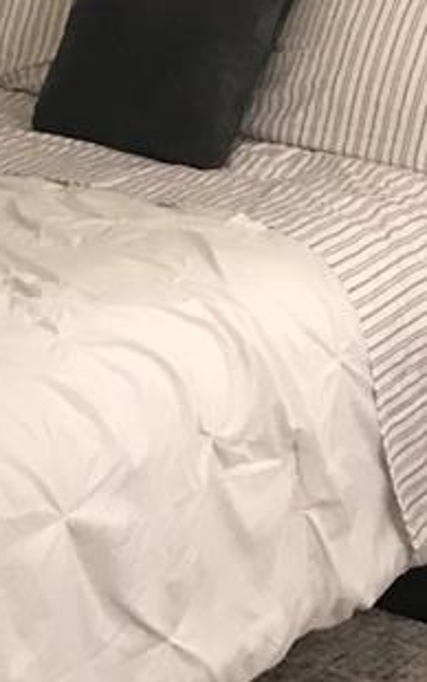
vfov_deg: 17.8
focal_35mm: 115
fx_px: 2139
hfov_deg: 11.4
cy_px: 35
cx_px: 258
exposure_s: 1/15
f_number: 1.8
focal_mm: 3.99
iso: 80
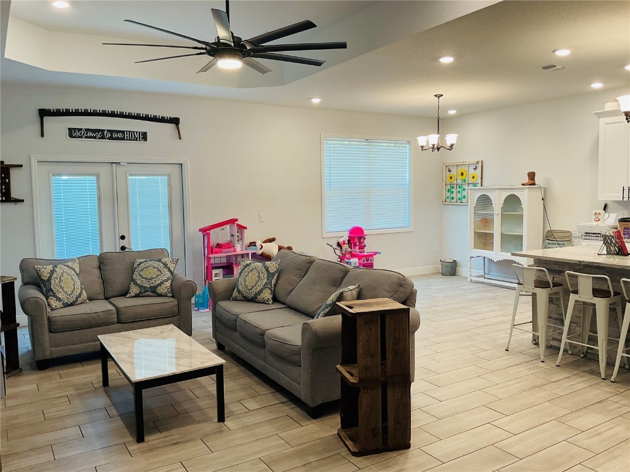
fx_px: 528
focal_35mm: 29
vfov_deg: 48.2
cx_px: 315
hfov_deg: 61.7
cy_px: 236
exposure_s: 1/60
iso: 50
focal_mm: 3
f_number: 1.8
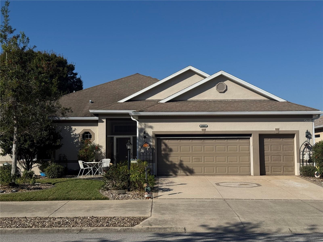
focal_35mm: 48
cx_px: 162
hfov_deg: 39.7
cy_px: 121
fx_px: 448
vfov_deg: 30.3
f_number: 1.78
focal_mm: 6.76
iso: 64
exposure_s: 1/9901
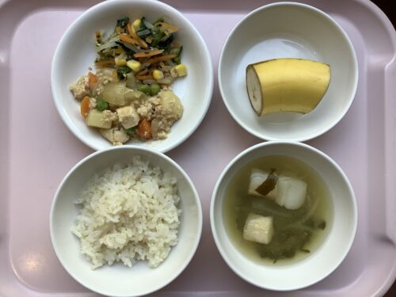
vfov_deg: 45.4
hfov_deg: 58.4
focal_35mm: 31
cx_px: 198
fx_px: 355
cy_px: 148
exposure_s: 1/100
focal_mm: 3.3
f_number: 2.4
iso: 32
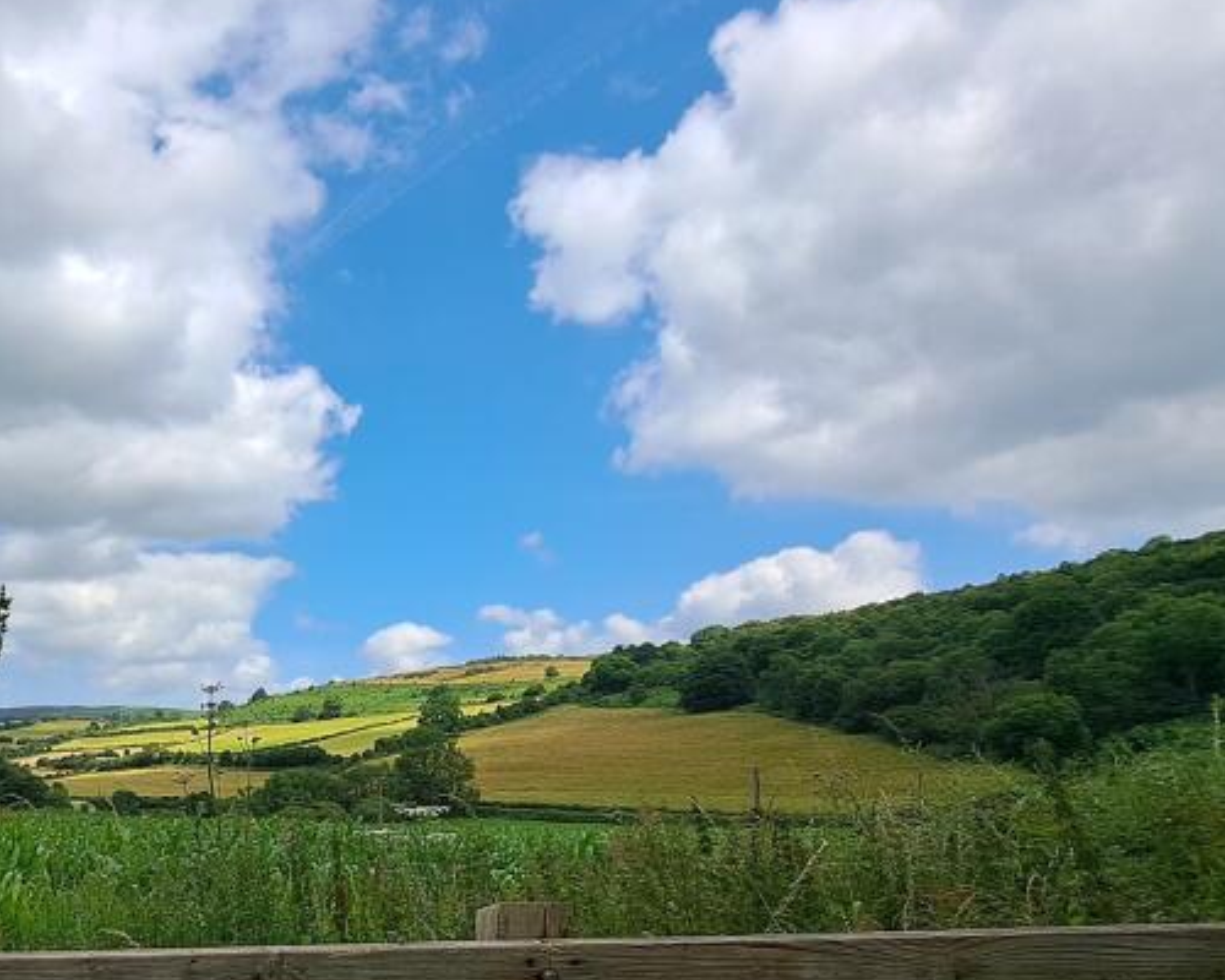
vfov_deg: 52.8
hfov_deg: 57.9
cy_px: 718
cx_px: 152
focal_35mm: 26
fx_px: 943
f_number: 2.2
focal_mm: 1.74
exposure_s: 1/697
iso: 50
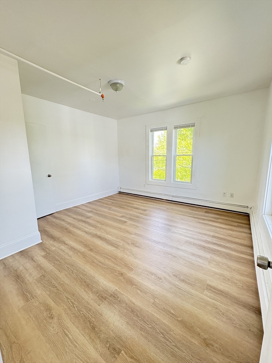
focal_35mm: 14
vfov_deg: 102.1
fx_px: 147
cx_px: 136
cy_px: 182
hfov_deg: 85.7
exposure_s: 1/70
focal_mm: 2.22
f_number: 2.2
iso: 200
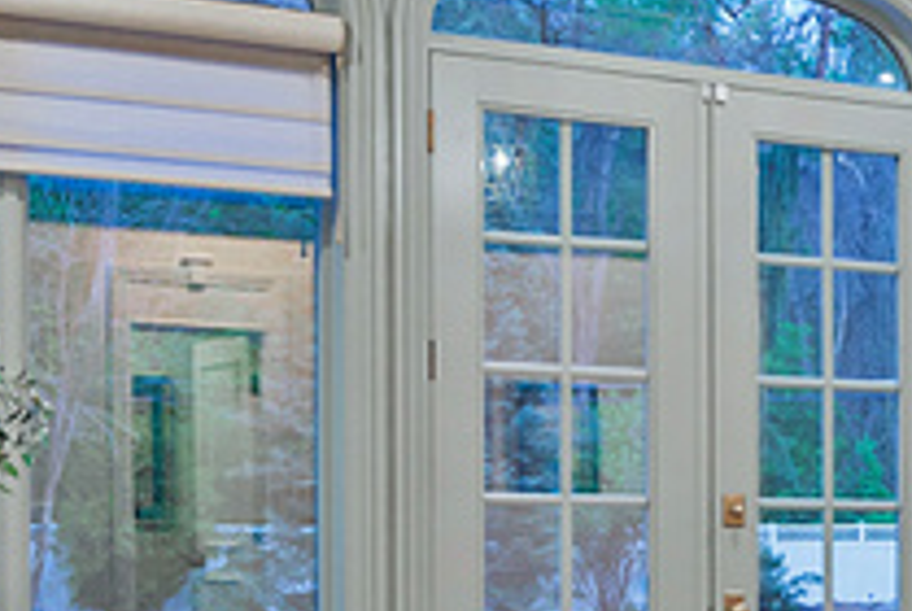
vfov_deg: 14.6
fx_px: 2359
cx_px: 1296
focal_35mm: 93
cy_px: 513
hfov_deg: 19.5
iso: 800
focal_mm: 19
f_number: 7.1
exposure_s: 1/13
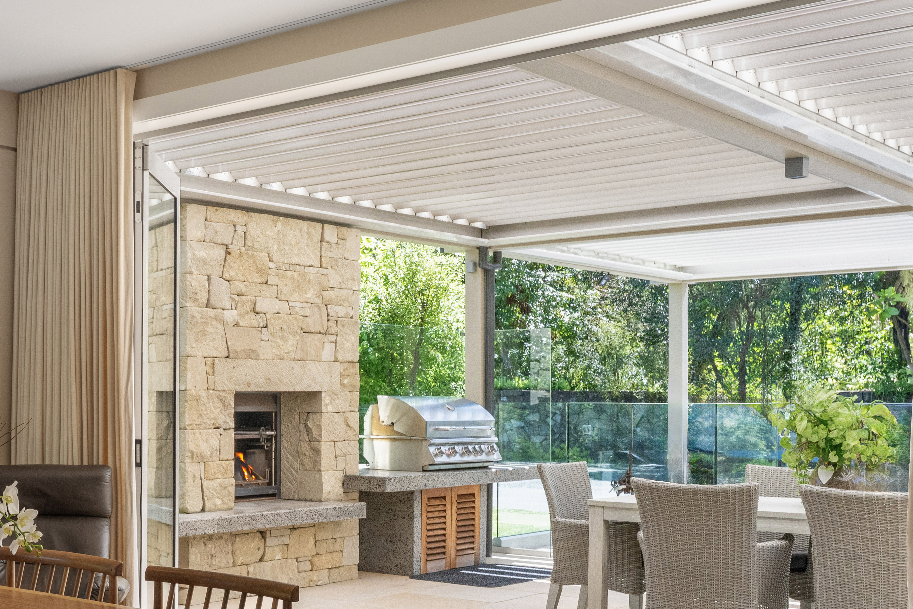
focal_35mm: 49
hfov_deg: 36.9
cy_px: 441
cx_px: 47
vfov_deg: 27.1
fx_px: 1248
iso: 640
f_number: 8
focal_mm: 22.1
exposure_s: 1/50
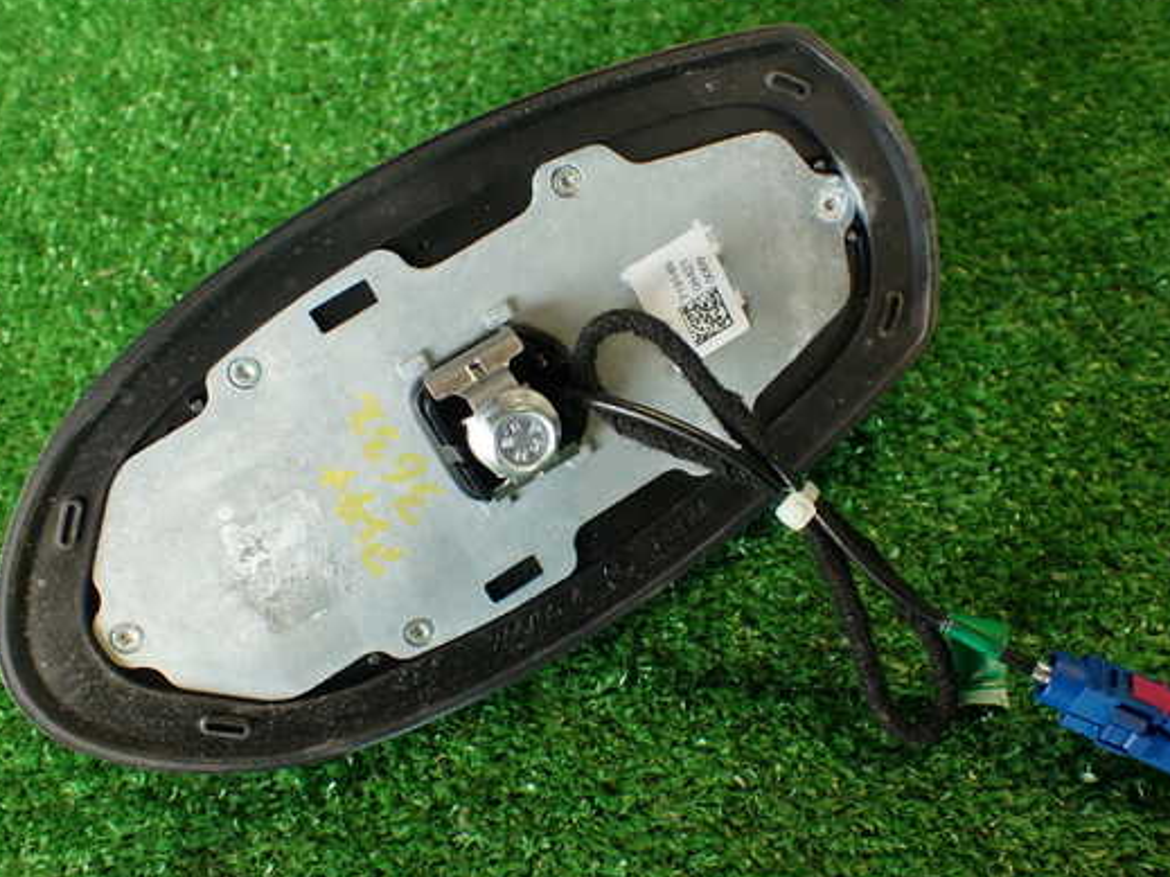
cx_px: 606
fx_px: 1250
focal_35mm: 37
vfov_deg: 38.7
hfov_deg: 50.1
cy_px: 437
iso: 200
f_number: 2.4
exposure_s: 1/40
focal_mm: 5.79
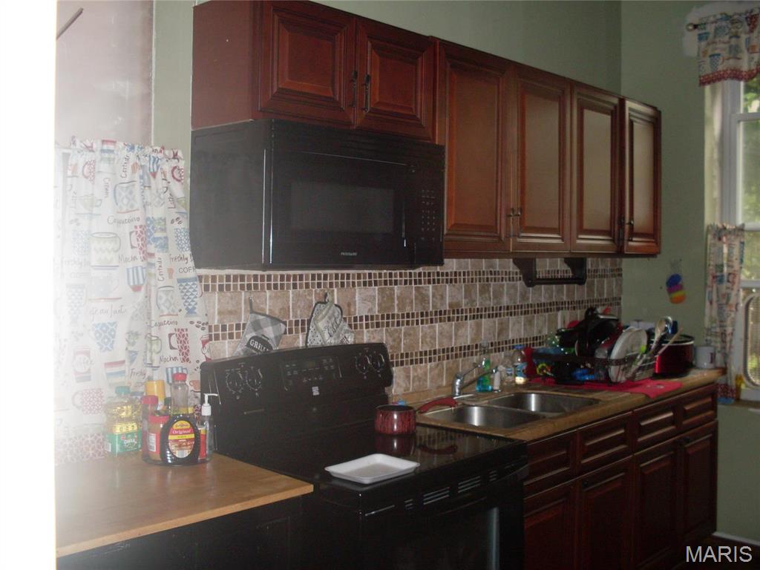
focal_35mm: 38
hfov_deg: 49.0
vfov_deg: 37.7
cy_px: 285
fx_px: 834
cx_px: 380
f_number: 2.8
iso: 100
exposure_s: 1/45
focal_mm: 6.3
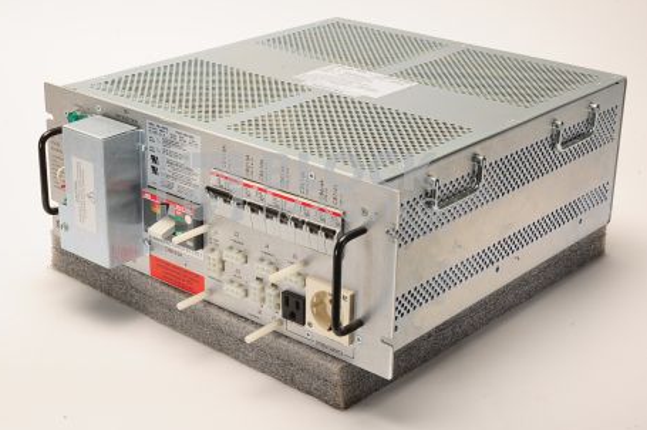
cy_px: 187
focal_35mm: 66
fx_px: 1184
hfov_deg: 30.5
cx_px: 299
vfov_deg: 20.5
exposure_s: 1/200
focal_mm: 50
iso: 320
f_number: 16
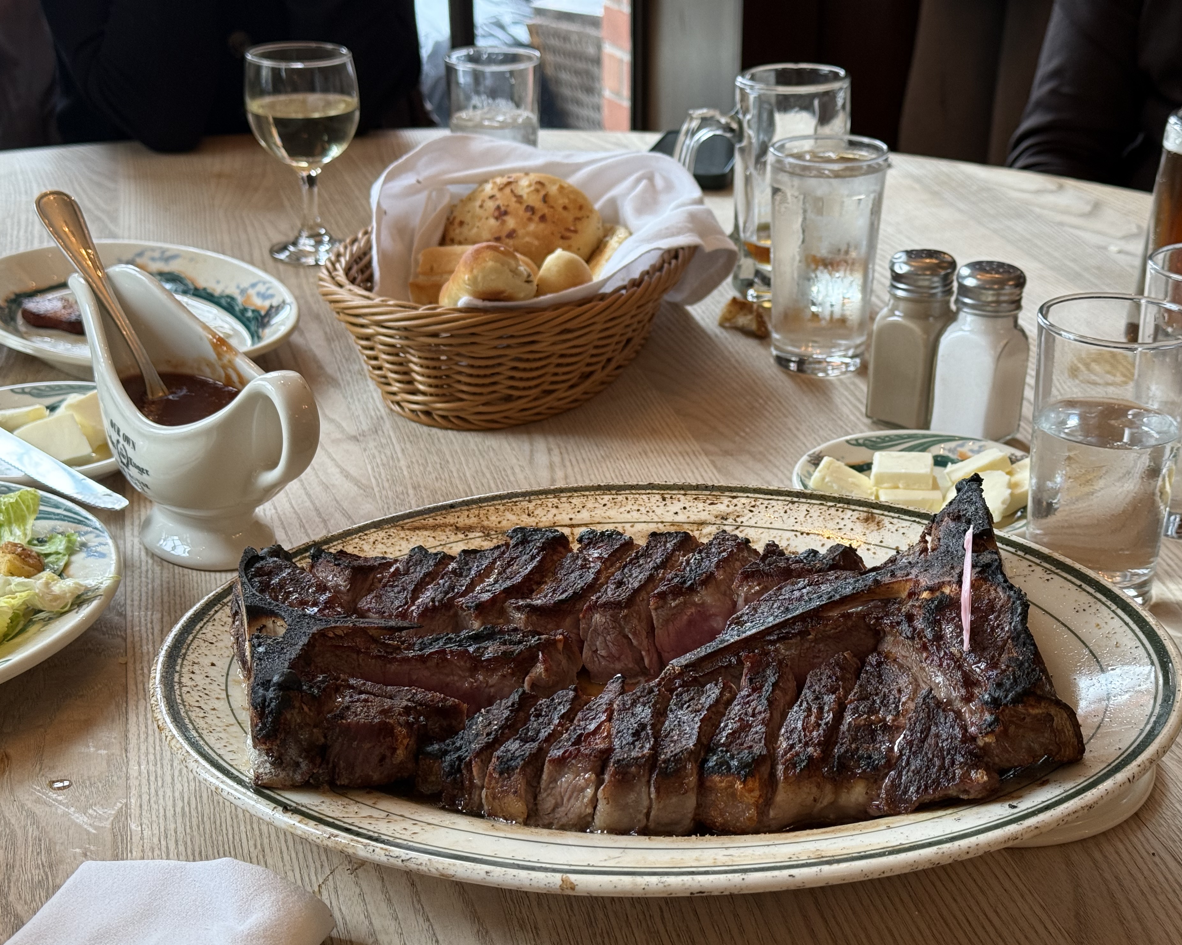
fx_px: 1784
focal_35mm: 51
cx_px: 638
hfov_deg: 36.6
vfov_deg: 29.7
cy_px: 481
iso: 80
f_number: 1.78
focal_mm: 6.76
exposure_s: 1/60
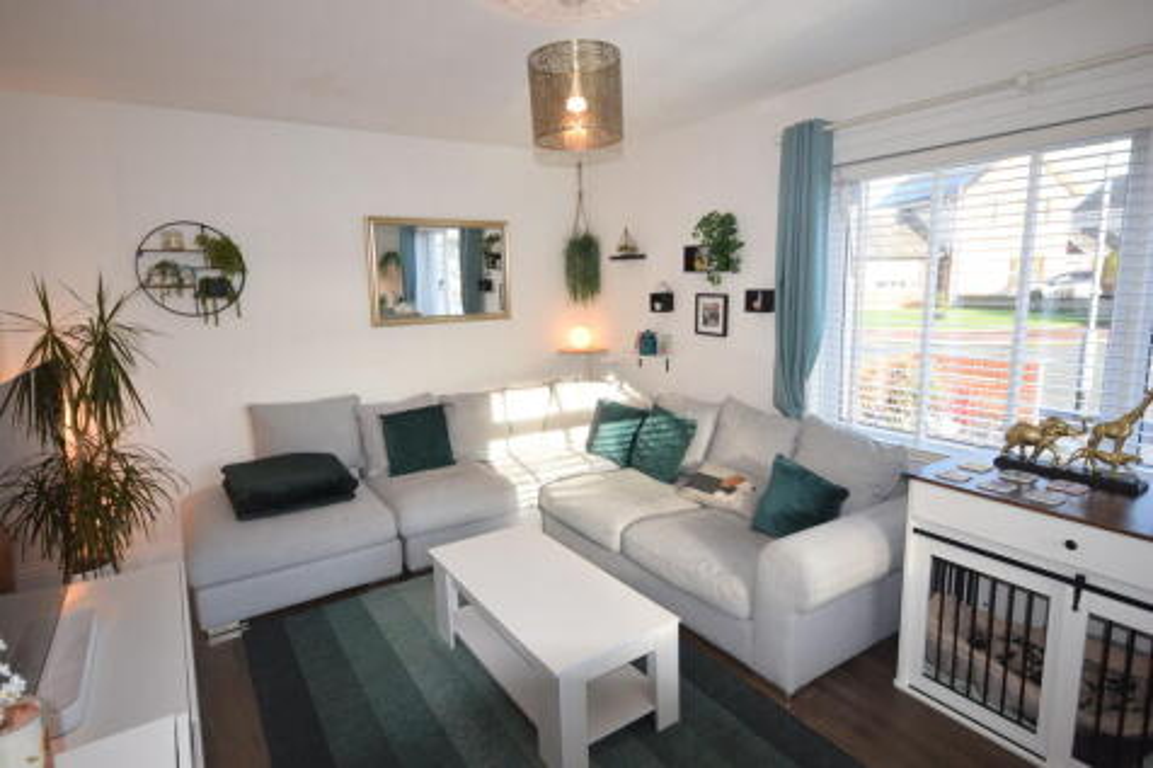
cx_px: 576
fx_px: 624
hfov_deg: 85.4
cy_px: 384
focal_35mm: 20
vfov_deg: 63.2
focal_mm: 13
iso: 500
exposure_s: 1/125
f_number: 5.6
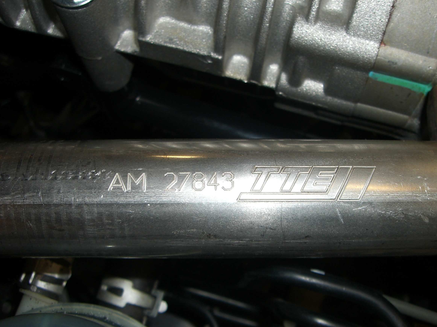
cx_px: 232
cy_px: 180
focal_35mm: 42
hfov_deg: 44.8
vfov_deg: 34.3
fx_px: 530
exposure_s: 1/60
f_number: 2.7
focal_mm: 6.2
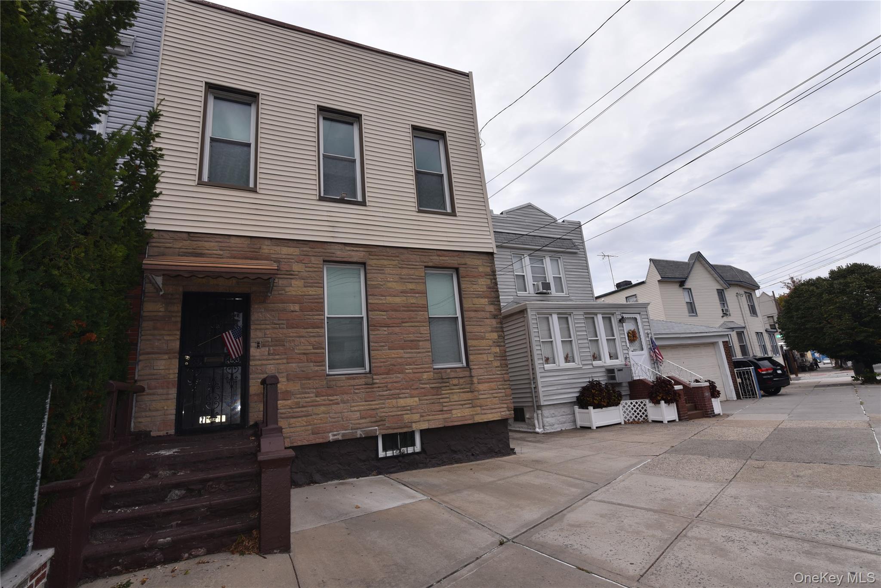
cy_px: 294
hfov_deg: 96.7
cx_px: 440
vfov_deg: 73.8
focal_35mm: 16
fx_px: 392
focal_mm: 16
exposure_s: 1/200
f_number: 11
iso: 400
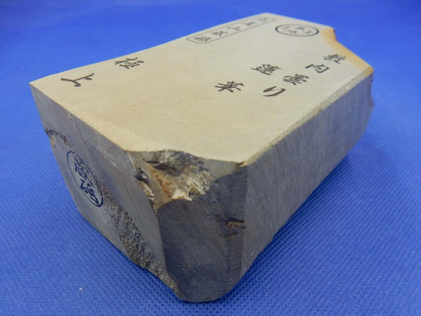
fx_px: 304
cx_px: 210
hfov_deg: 69.4
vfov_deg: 54.9
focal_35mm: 25
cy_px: 158
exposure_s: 1/80
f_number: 3.7
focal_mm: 4.5
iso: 125
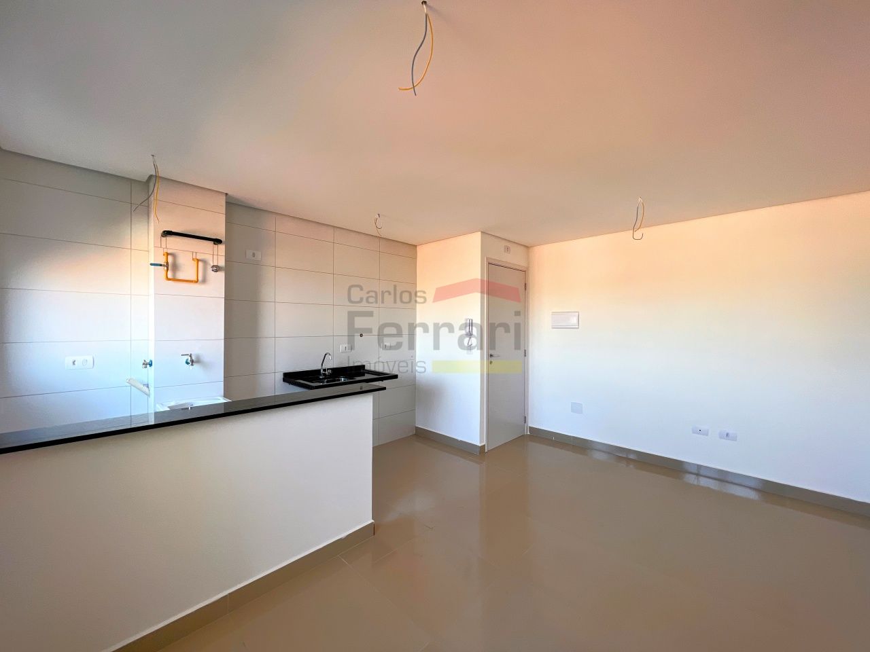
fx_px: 327
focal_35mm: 13
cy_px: 326
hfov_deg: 106.2
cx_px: 435
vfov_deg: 89.9
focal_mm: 1.57
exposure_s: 1/77
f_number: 1.8
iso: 50
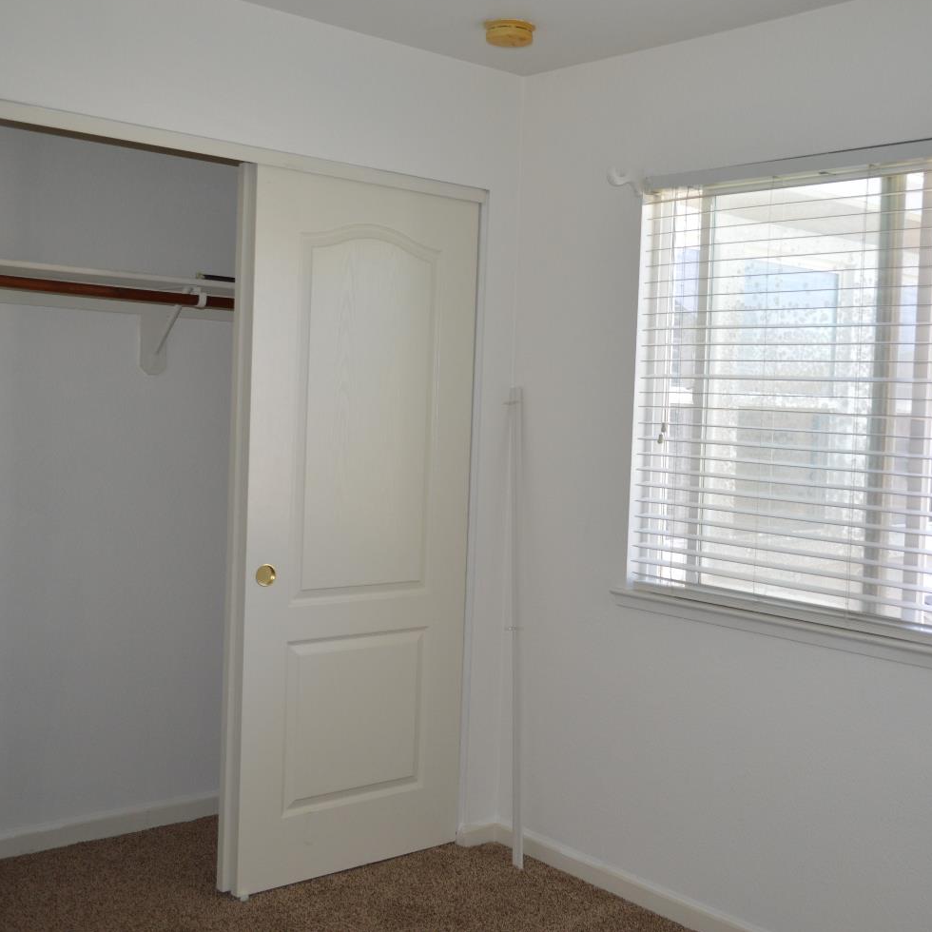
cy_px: 460
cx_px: 560
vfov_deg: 42.8
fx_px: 1188
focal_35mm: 39
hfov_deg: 42.6
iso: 360
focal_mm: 20
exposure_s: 1/125
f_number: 4
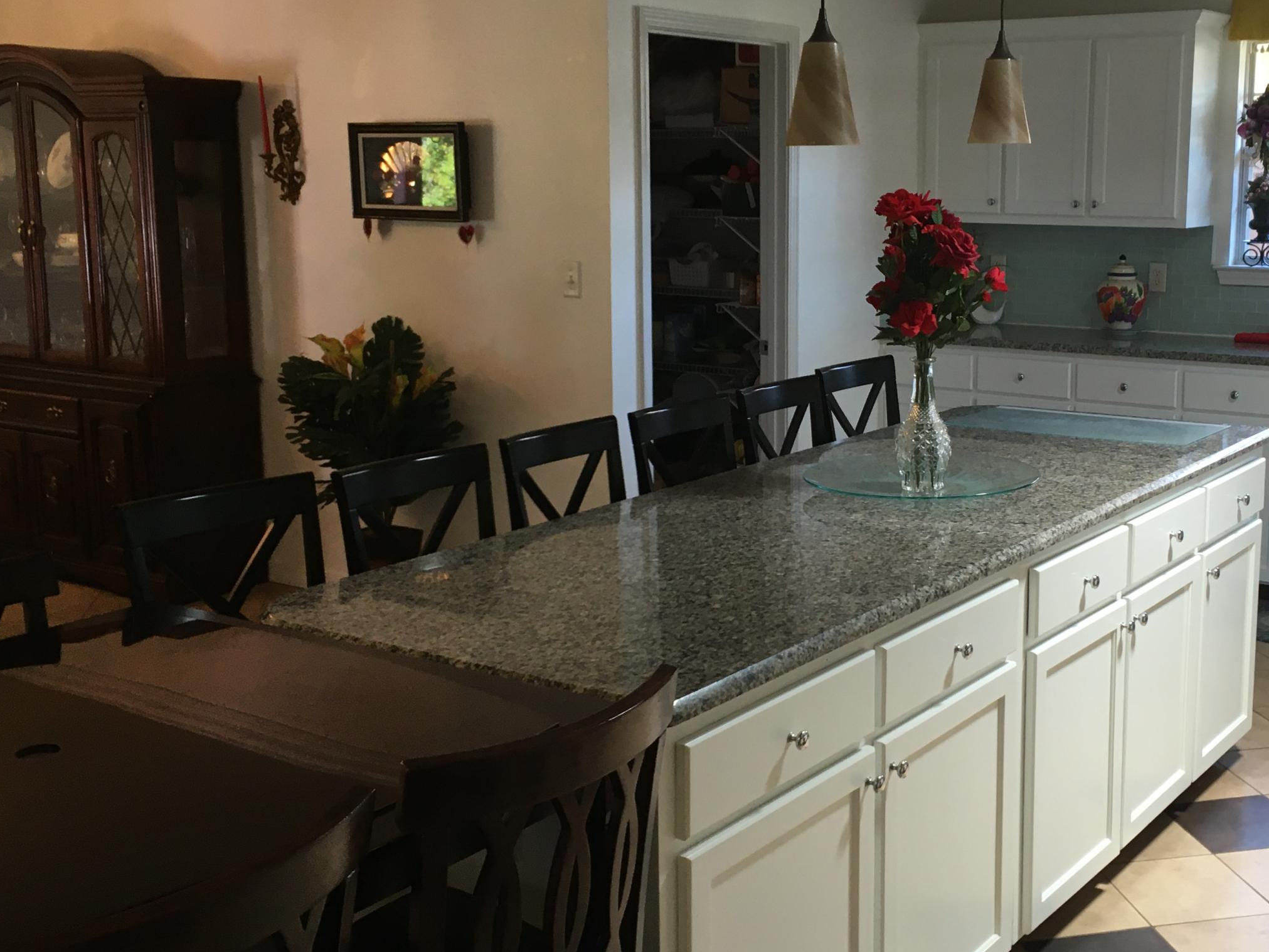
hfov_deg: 43.5
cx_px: 805
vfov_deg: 33.6
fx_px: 1576
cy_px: 434
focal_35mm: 43
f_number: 2.2
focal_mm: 4.15
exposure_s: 1/30
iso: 50
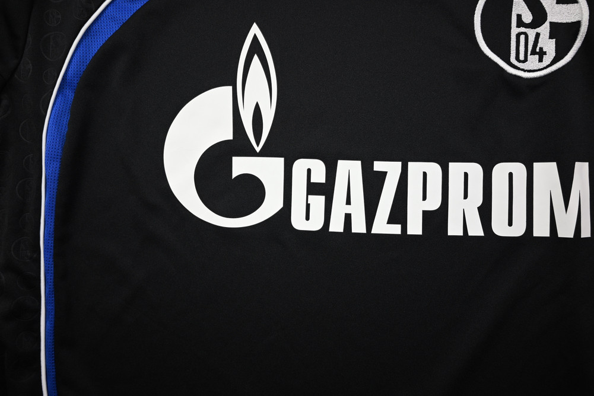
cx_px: 297
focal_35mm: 24
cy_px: 198
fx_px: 396
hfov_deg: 73.7
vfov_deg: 53.2
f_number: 4
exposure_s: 1/125
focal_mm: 24
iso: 200
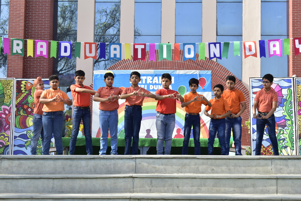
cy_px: 100
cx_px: 150
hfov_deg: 24.6
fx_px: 690
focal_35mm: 82
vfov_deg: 16.6
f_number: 9
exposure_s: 1/250
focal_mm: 55
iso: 400
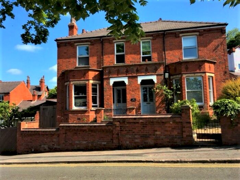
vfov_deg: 48.2
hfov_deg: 61.7
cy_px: 90
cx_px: 120
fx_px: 201
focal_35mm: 29
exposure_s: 1/746
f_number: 2.2
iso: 25
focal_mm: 4.15
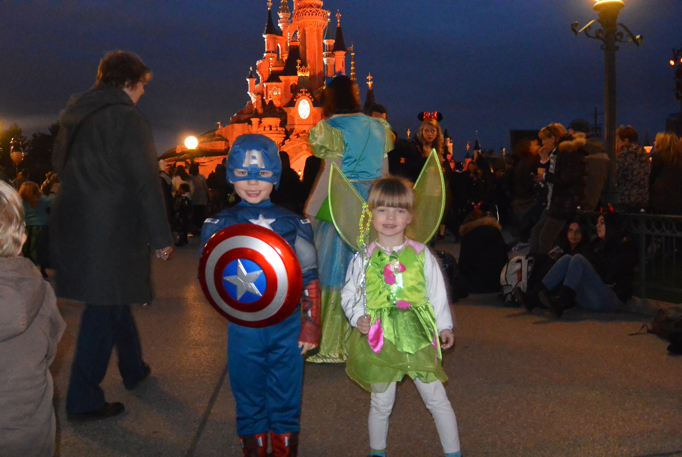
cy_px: 228
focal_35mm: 35
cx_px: 341
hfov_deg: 54.4
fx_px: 664
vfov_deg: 38.0
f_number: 3.8
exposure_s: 1/15
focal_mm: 13
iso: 3200
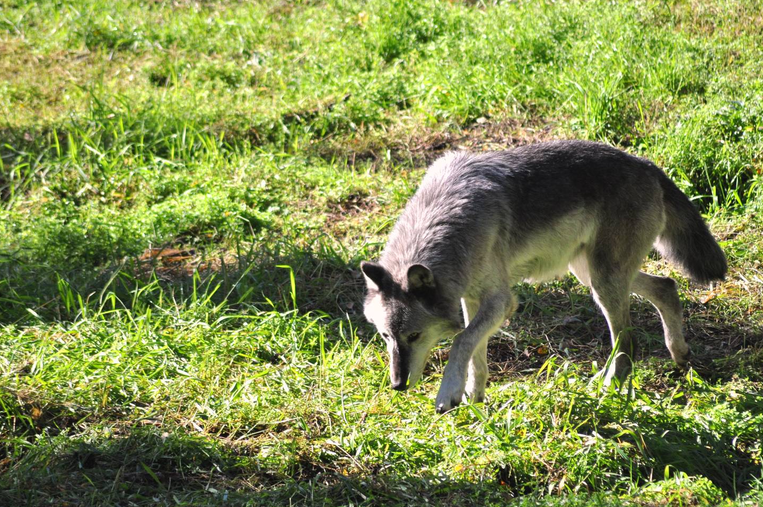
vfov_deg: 2.7
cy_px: 279
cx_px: 407
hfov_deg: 4.1
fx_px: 10588
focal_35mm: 500
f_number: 5.6
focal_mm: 300
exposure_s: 1/1000
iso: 640
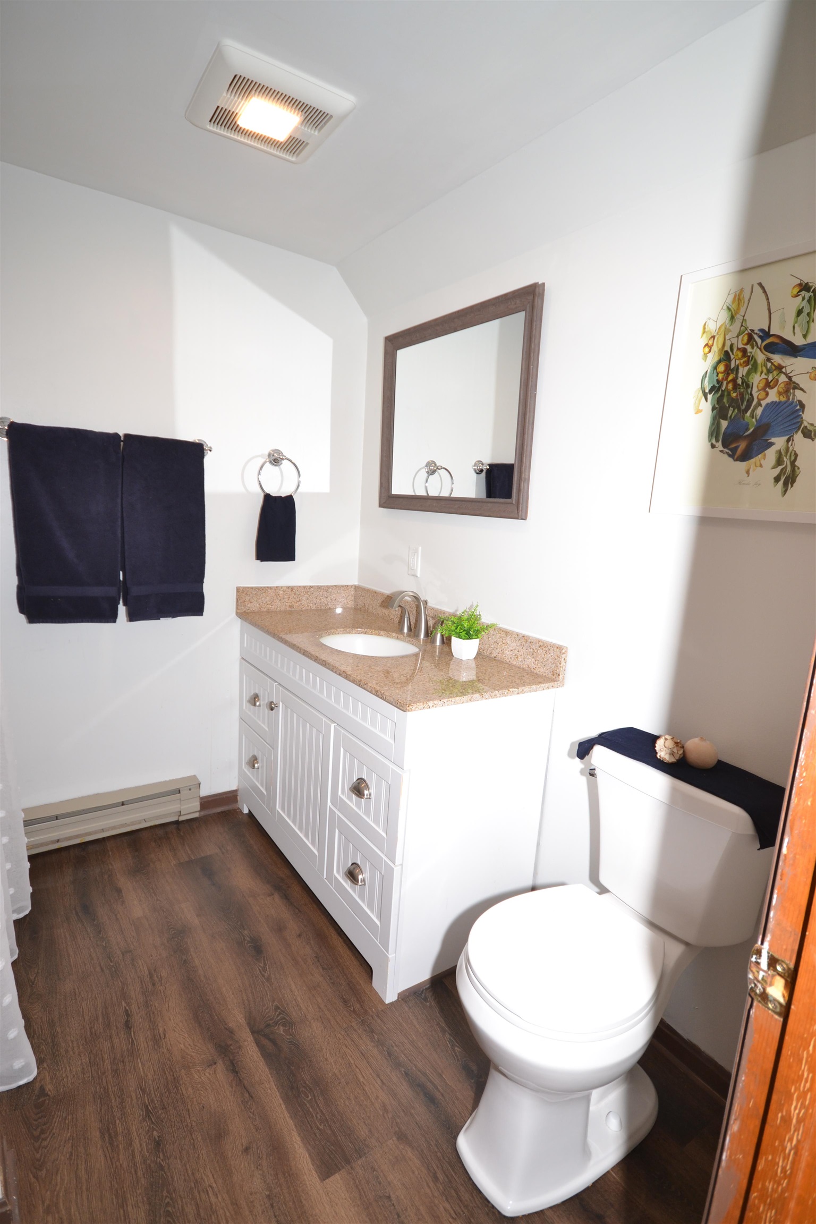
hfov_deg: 67.4
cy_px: 612
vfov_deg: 90.0
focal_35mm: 18
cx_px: 408
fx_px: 612
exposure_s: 1/60
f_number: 5.6
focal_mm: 12
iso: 400
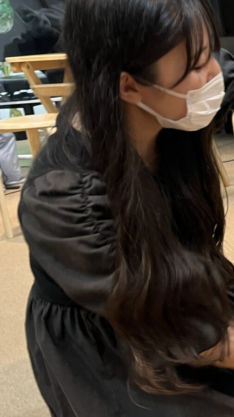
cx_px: 420
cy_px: 225
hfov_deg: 16.5
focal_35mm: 61
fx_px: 673
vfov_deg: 34.3
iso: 125
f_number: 1.6
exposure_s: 1/42
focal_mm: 5.1
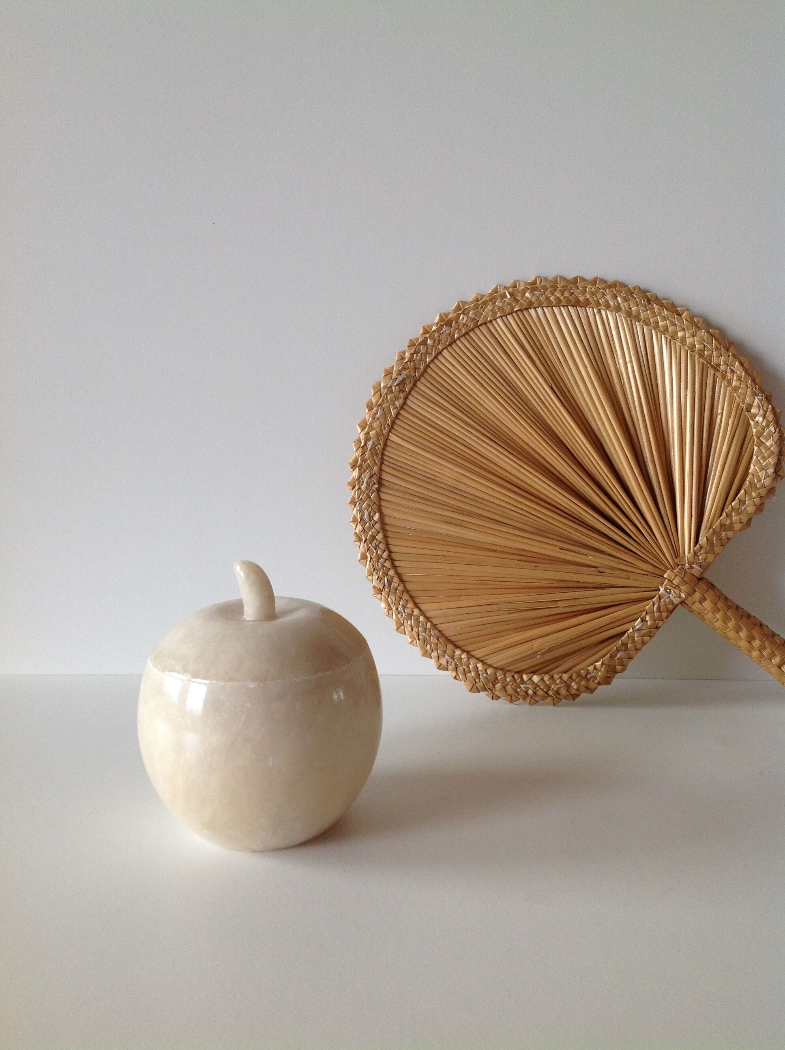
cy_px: 525
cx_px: 392
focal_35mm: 35
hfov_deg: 40.6
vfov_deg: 52.7
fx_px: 1061
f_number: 2.4
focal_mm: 4.28
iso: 80
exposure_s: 1/120
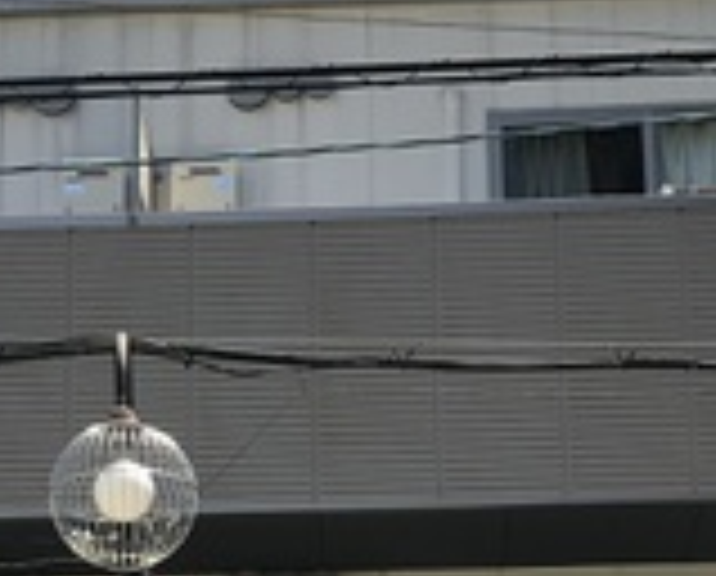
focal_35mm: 120
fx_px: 2549
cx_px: 257
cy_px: 655
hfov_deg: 16.0
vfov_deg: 12.6
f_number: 1.8
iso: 20
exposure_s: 1/1429
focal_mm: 3.99
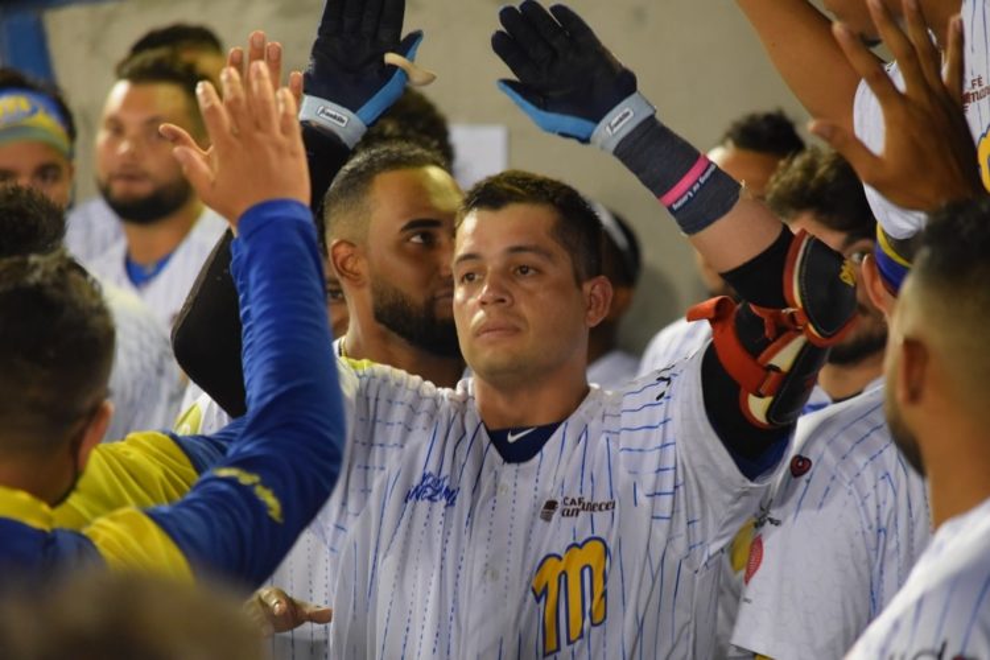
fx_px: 9074
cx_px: 495
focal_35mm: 330
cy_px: 330
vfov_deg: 4.2
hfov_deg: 6.2
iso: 3200
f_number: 5.3
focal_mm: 220
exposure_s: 1/160
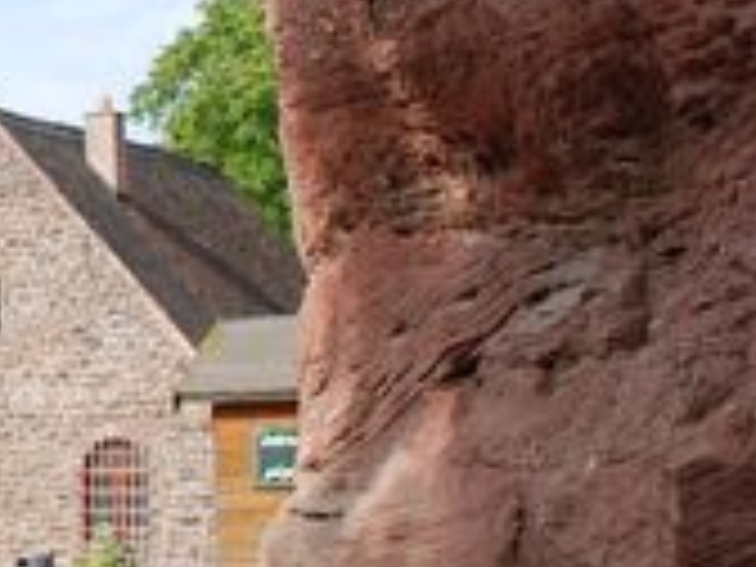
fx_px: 2708
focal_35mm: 124
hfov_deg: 14.5
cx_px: -459
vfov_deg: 12.0
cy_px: 308
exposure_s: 1/200
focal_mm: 18
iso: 100
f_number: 7.1
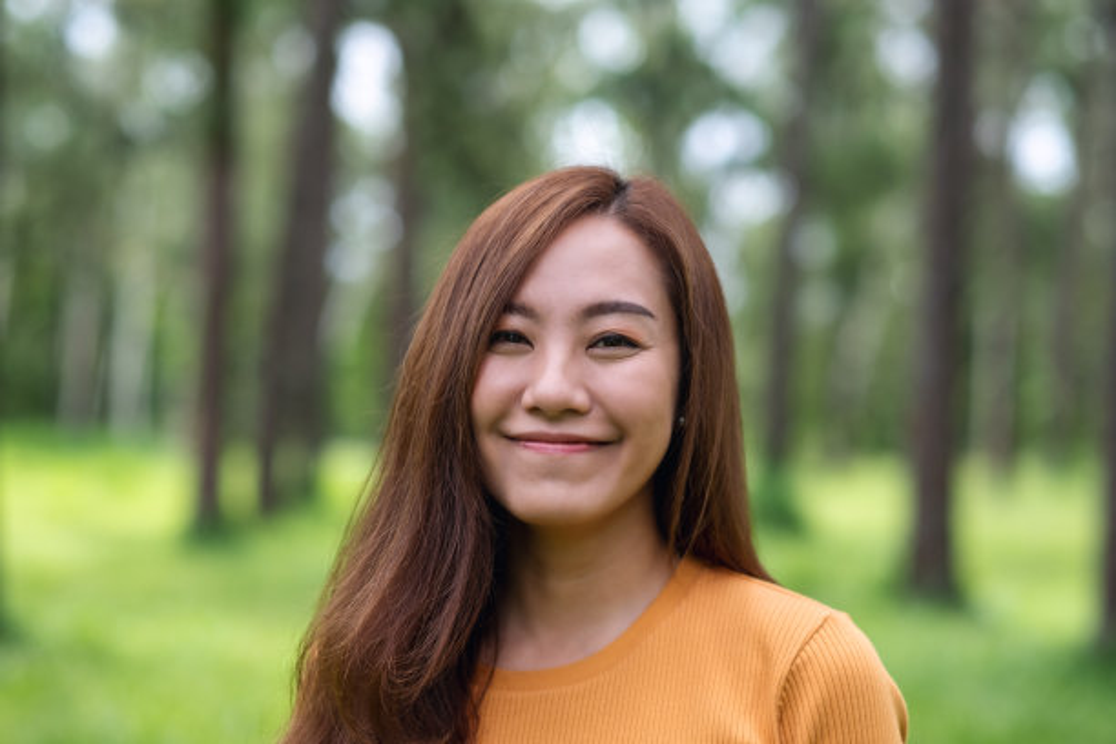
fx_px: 2604
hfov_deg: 24.2
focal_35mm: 84
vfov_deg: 16.3
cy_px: 372
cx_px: 558
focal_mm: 56
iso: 200
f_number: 2
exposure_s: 1/1800
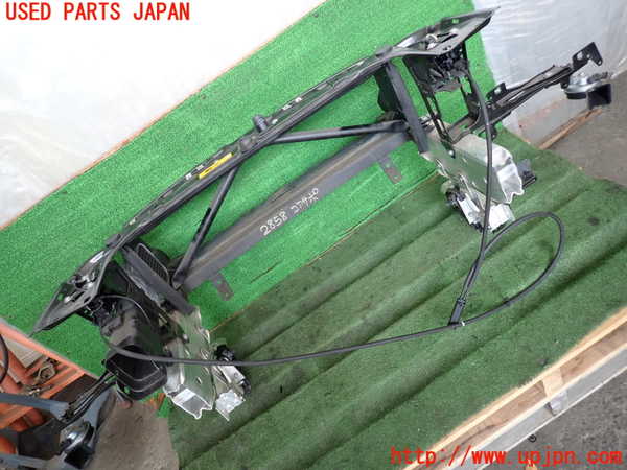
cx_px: 314
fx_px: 453
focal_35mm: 25
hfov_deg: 69.4
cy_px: 235
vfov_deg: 54.9
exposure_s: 1/125
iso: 160
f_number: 2
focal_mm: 4.5
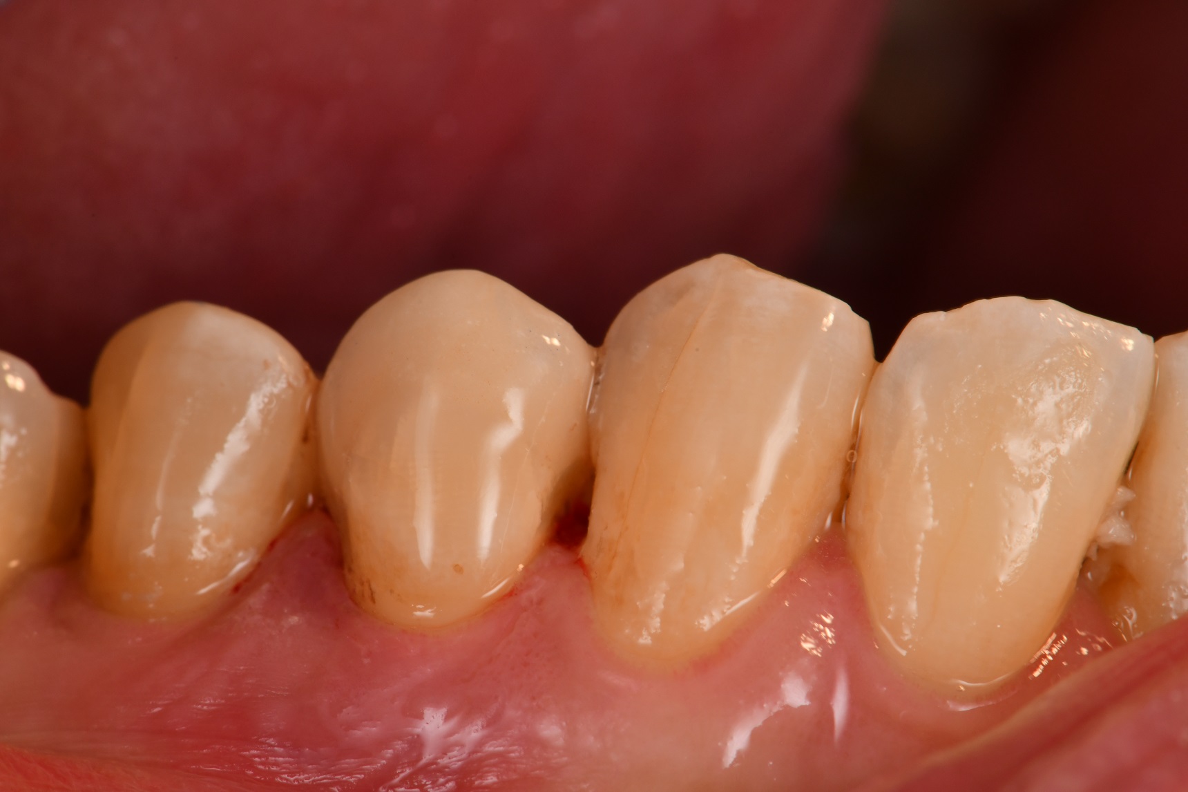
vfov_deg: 10.9
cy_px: 396
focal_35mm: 126
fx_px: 4157
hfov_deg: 16.3
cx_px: 594
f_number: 32
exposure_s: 1/160
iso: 200
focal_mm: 105
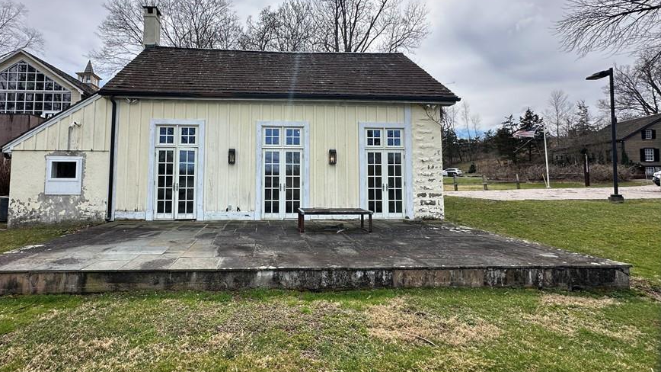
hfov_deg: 91.8
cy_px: 161
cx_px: 276
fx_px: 315
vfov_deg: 60.8
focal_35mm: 18
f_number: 2.2
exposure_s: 1/1383
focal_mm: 2.22
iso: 40
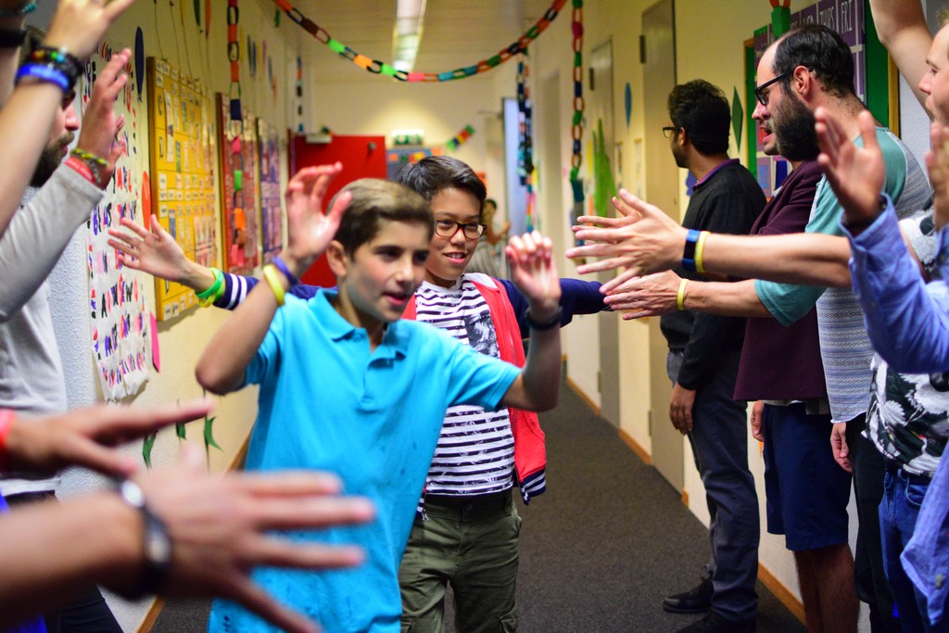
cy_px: 316
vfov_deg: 25.8
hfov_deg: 37.8
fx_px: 1384
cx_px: 474
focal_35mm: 52
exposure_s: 1/400
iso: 3200
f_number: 1.8
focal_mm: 35
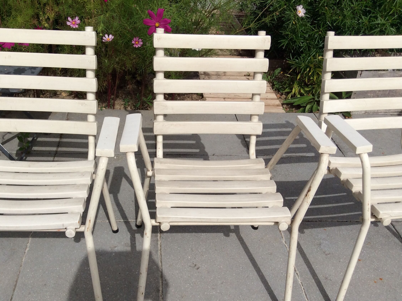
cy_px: 164
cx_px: 177
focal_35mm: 37
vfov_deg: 38.5
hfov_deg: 50.1
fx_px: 429
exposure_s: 1/3367
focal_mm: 3.3
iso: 32
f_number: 2.4
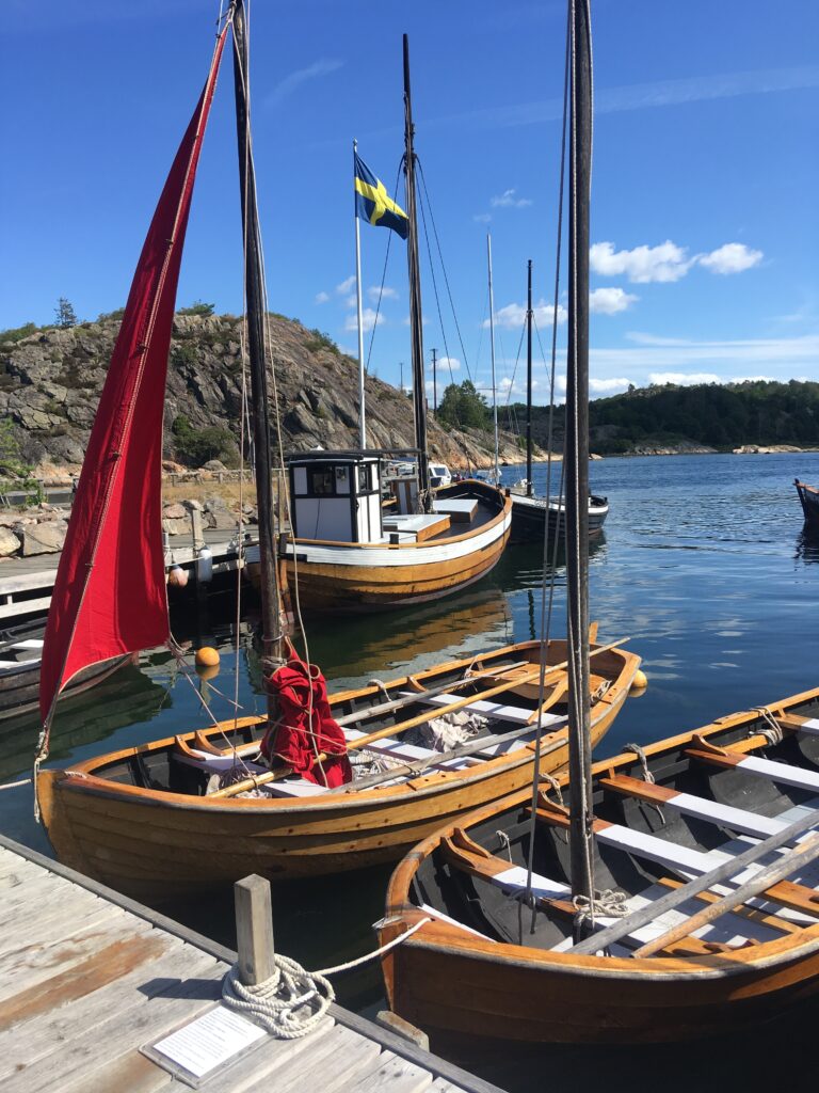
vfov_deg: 61.7
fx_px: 915
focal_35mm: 29
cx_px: 410
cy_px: 546
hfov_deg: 48.2
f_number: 2.2
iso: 25
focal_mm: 4.15
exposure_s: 1/1399
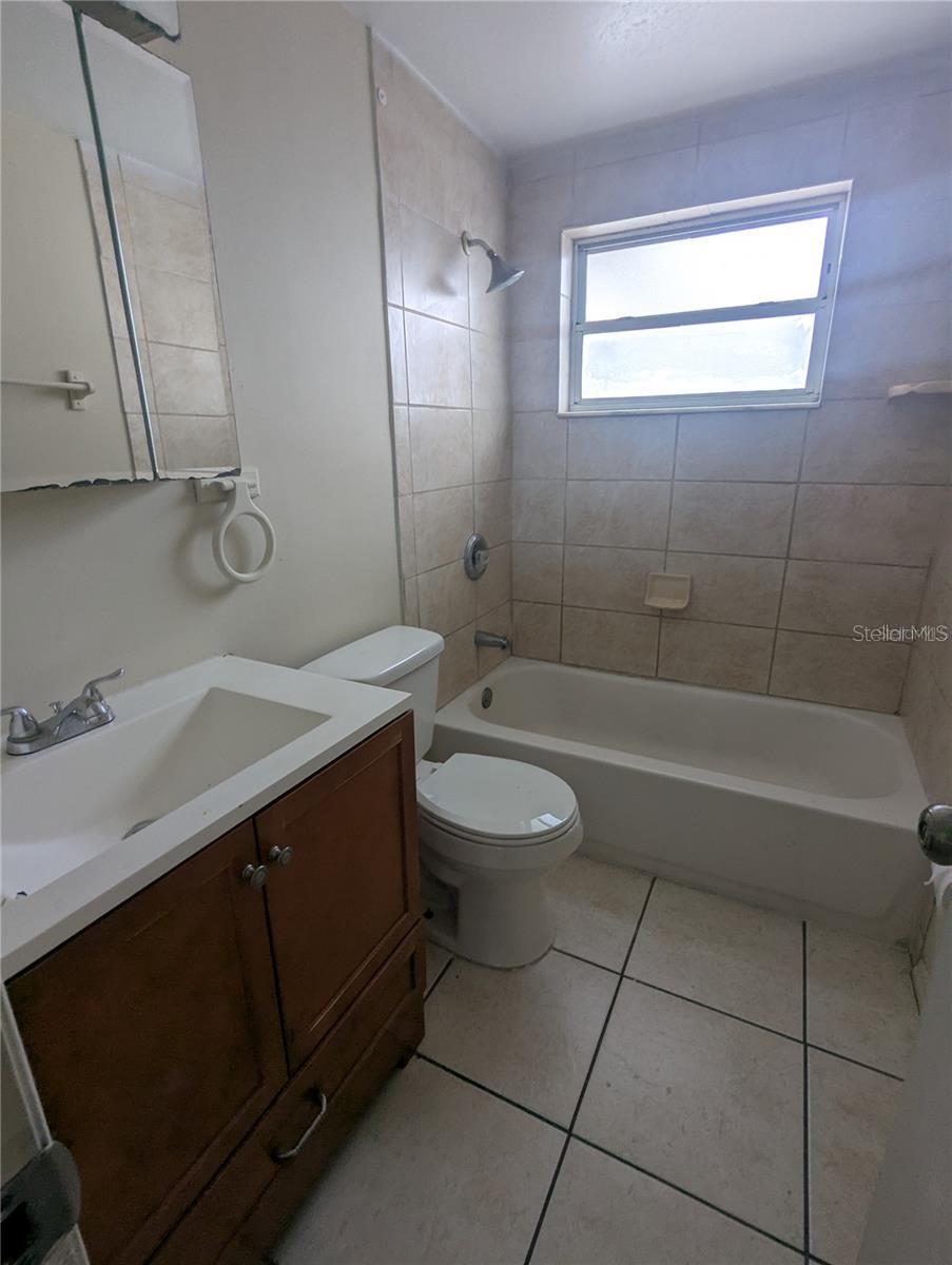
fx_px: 585
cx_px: 476
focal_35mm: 16
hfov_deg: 78.2
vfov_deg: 94.4
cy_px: 632
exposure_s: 1/104
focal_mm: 2.35
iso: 58
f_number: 2.2
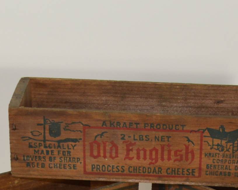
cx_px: 149
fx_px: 1022
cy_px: 280
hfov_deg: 13.3
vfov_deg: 10.3
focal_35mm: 145
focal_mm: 28
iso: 400
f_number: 4.5
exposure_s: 1/60
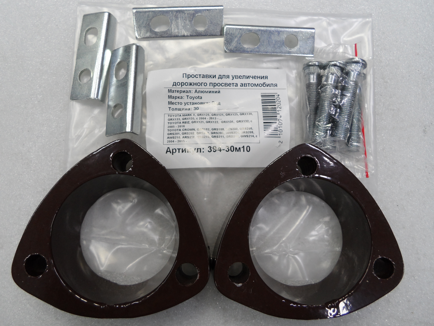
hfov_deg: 69.4
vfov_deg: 54.9
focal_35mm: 25
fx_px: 313
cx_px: 217
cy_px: 163
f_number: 2.5
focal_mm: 4.5
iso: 100
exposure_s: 1/30
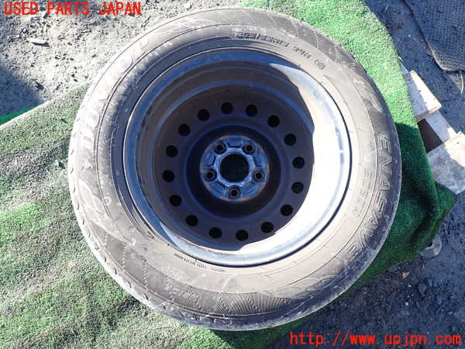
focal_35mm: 25
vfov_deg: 54.9
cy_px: 174
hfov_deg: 69.4
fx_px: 336
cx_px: 232
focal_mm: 4.5
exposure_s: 1/100
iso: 100
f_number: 2.8
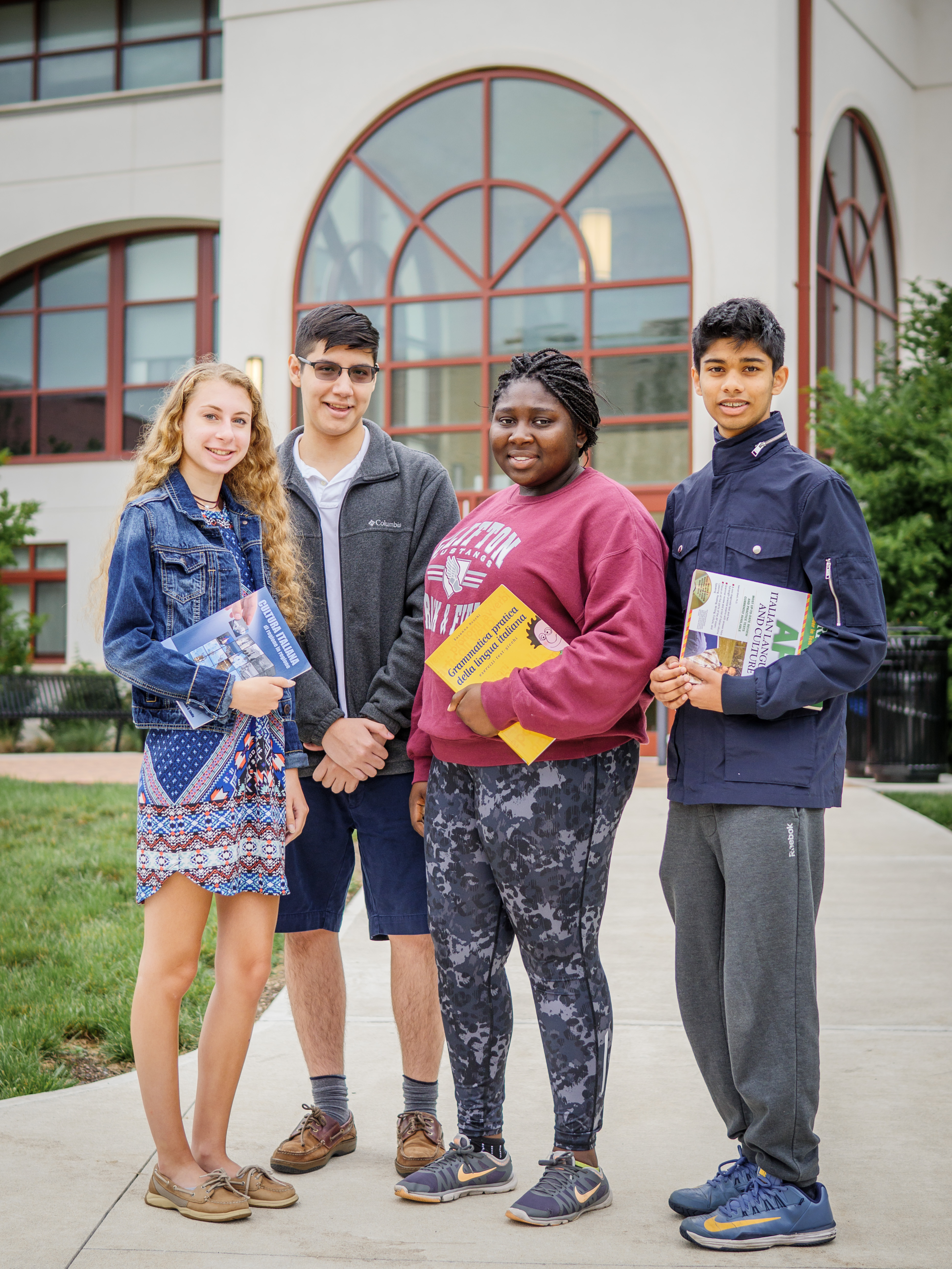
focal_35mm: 60
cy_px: 634
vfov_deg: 32.2
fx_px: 2200
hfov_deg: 24.4
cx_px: 476
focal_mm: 30
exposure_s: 1/1000
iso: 200
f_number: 2
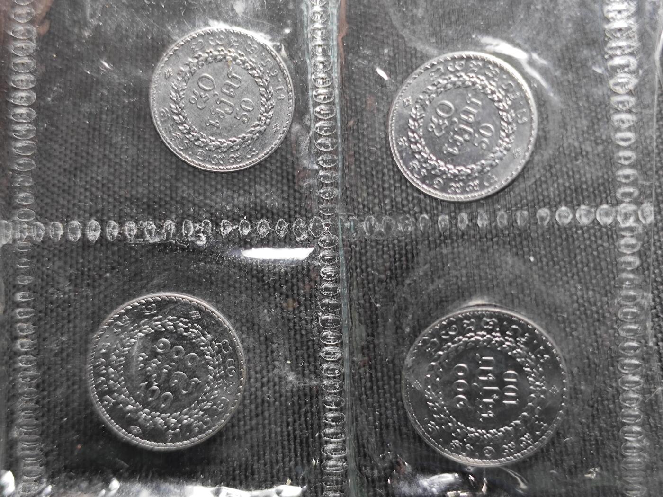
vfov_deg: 29.7
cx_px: 332
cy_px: 248
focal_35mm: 49
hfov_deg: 38.9
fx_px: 938
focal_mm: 5.84
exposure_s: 1/81.1
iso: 200
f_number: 1.6
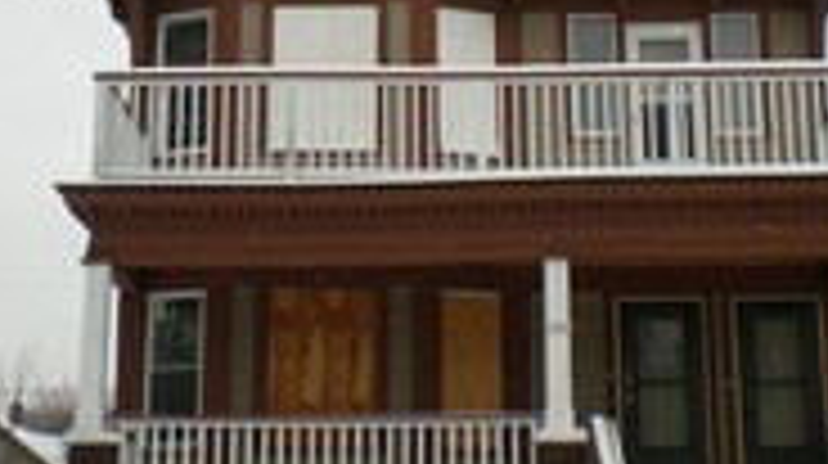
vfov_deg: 15.3
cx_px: 374
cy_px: 59
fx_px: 1711
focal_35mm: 78
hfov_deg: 27.2
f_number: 4.6
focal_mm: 6.3
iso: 77
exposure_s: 1/178
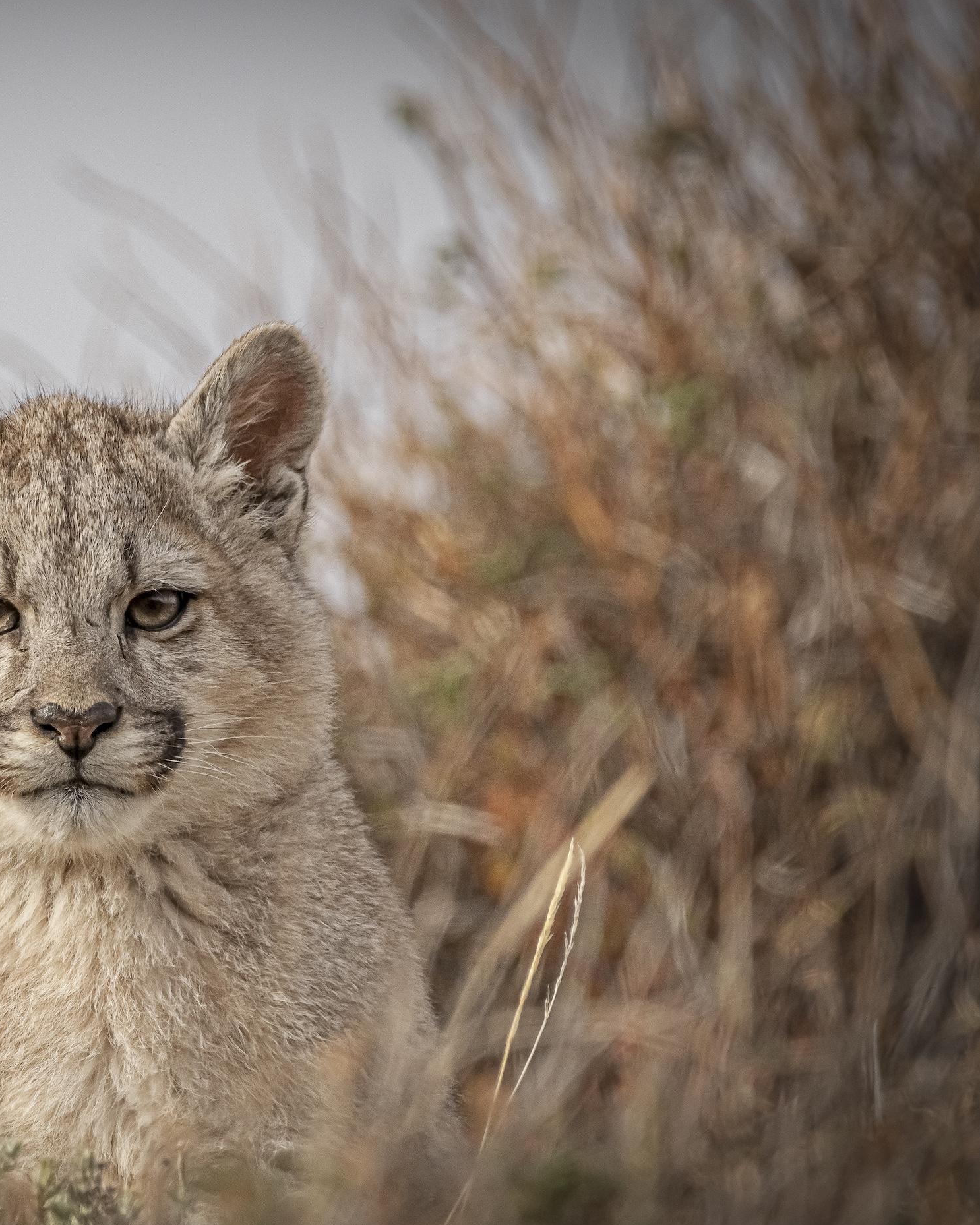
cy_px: 636
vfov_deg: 1.4
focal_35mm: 1364
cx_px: 58
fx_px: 49460
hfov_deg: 1.1
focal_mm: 600
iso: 800
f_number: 8
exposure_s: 1/2000
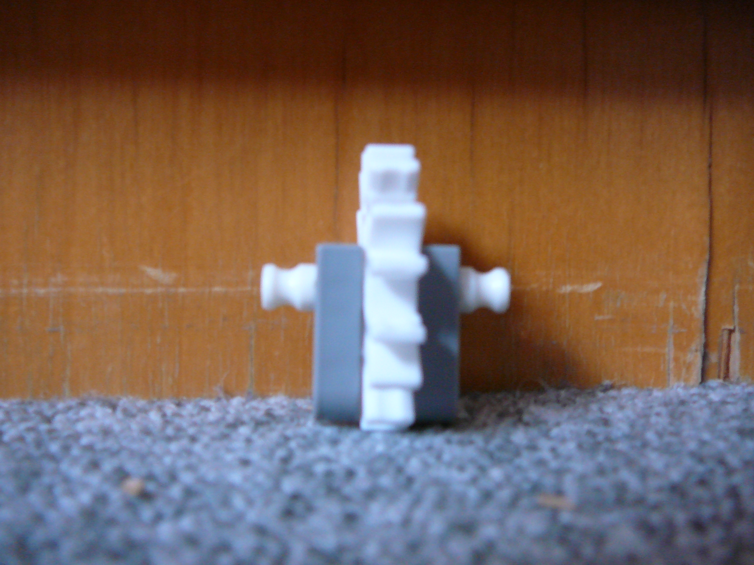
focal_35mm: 35
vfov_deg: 40.7
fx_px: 762
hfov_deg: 52.6
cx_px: 377
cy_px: 282
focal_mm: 5.2
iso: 200
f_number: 2.8
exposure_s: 1/5
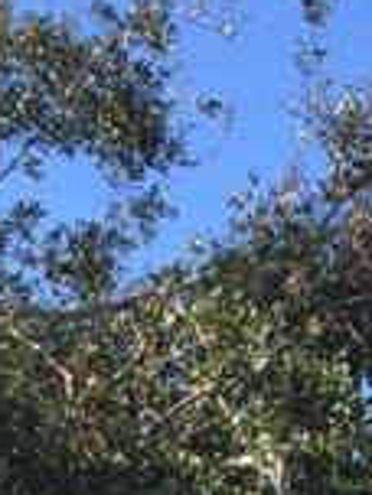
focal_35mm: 147
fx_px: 2106
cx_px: 457
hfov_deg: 9.9
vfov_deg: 11.6
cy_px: 1078
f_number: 2.2
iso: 32
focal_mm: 4.15
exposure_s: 1/964
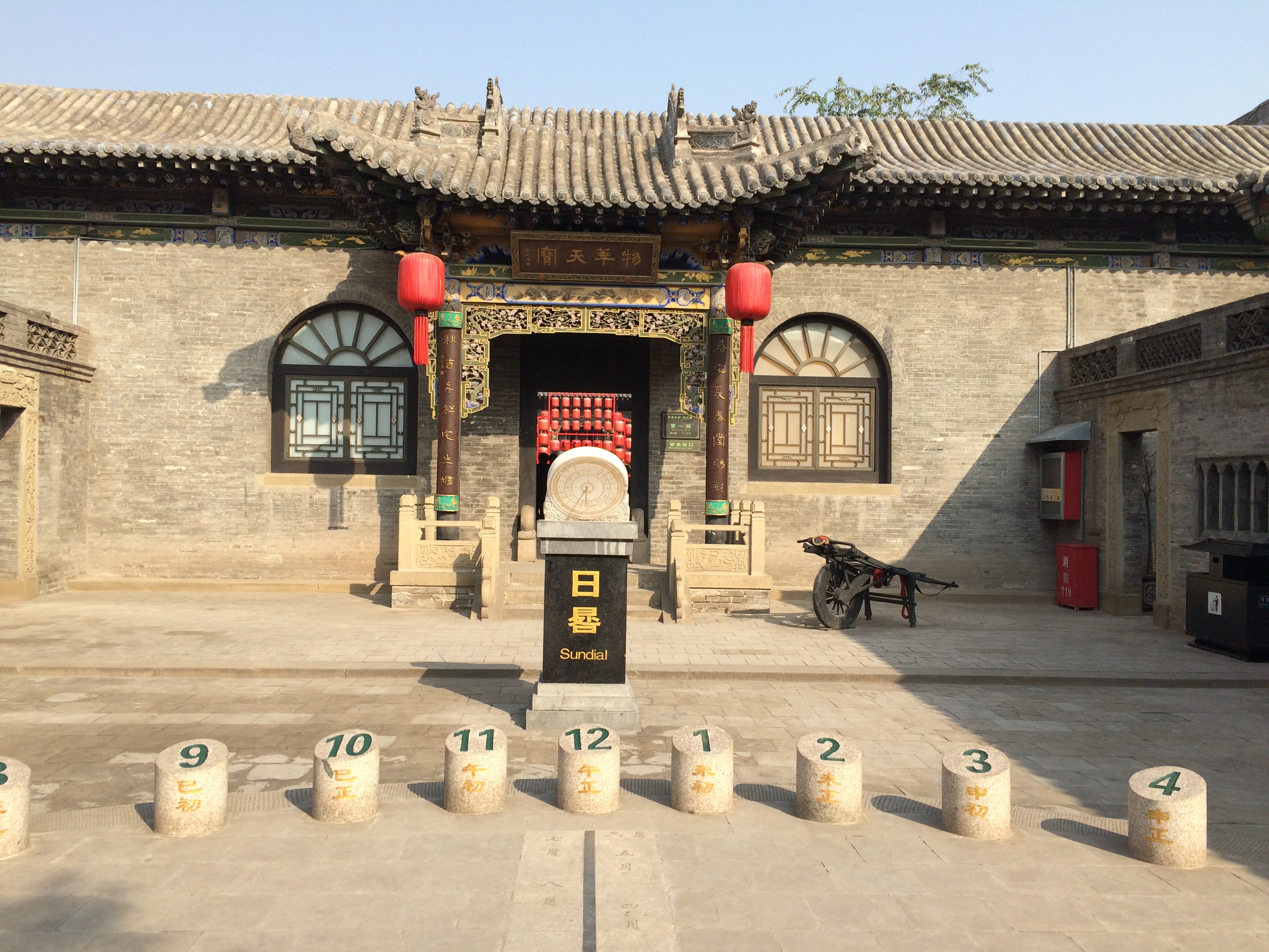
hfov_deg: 61.7
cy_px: 476
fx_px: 1063
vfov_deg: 48.2
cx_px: 634
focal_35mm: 29
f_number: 2.2
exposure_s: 1/1368
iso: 32
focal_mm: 4.15
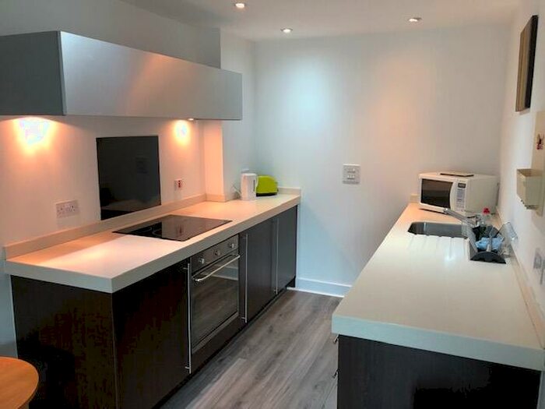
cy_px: 204
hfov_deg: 63.4
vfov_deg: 49.7
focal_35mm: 28
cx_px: 272
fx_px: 441
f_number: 1.8
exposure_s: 1/33
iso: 40
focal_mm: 4
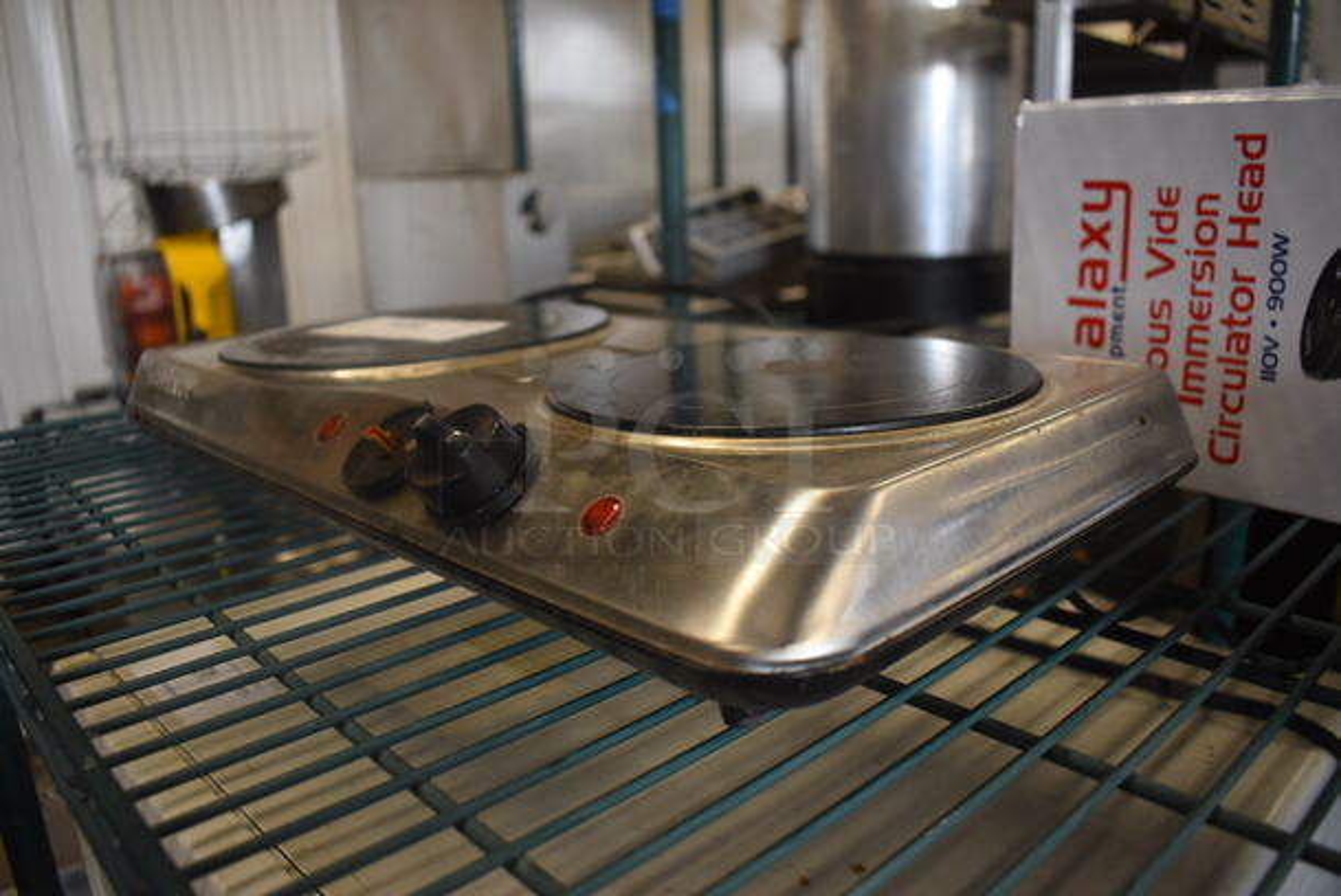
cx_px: 670
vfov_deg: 48.0
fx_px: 1007
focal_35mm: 27
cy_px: 448
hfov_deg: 67.3
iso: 1000
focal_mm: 18
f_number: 3.5
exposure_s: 1/125
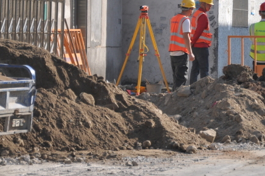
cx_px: 300
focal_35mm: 299
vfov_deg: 4.6
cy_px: 41
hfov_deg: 6.9
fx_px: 2201
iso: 200
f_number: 6.3
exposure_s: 1/640
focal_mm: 85
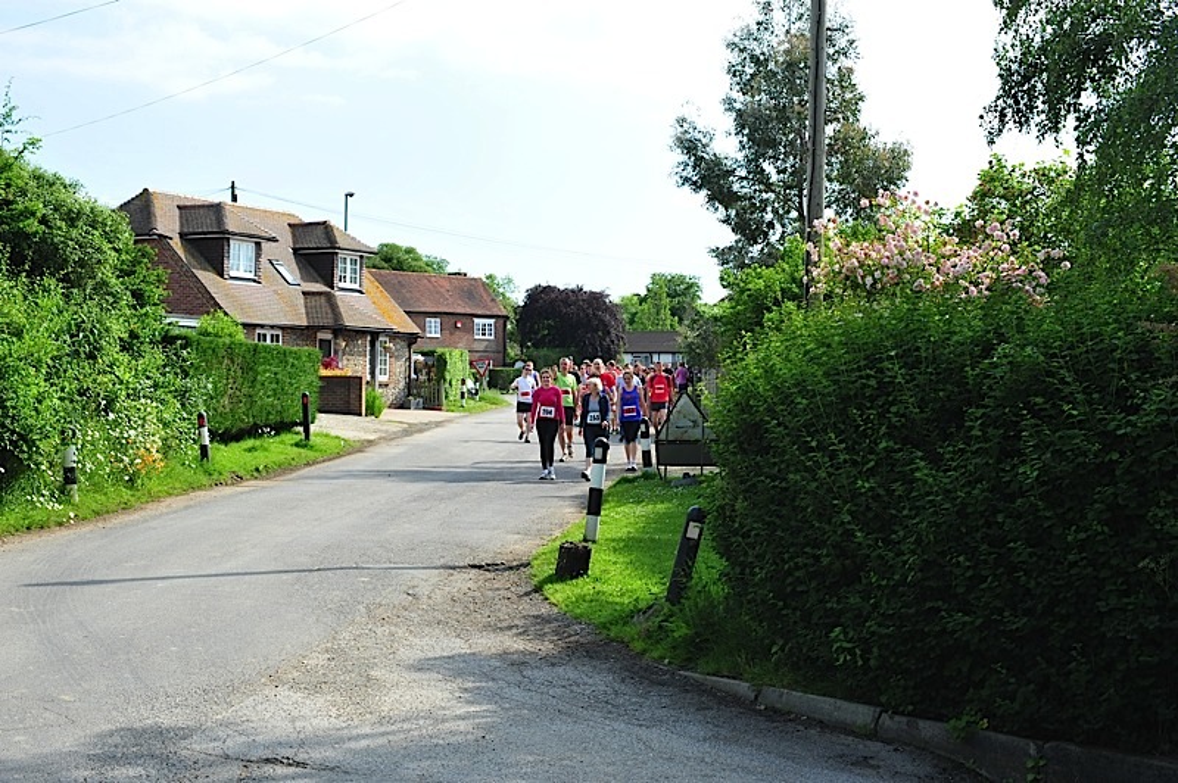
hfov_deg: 39.6
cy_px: 392
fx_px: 1635
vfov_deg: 26.9
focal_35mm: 50
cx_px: 589
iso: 200
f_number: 9
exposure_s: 1/250
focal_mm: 50
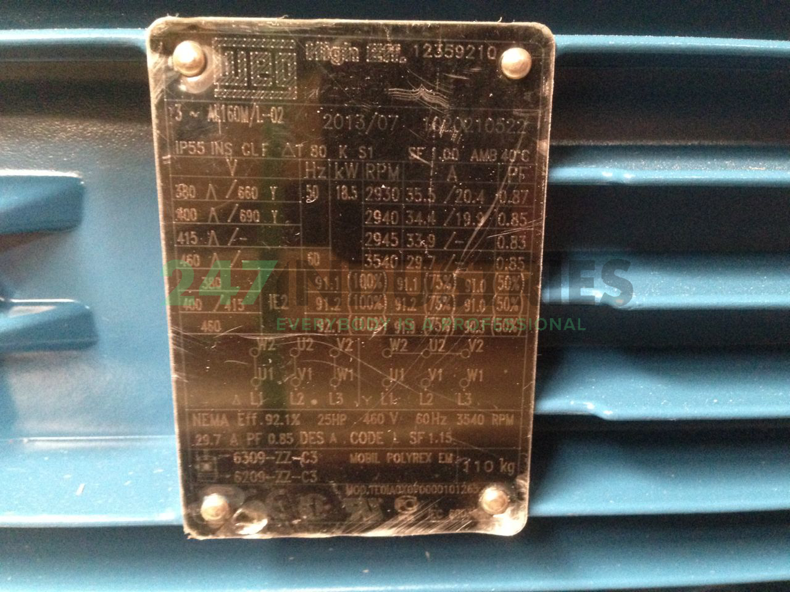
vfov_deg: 42.9
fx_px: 753
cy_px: 296
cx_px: 395
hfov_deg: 55.4
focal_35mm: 33
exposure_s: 1/15
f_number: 2.4
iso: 640
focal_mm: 4.12
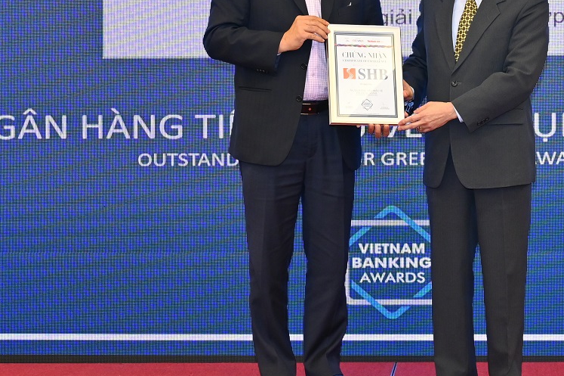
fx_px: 1660
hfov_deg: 19.2
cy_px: 89
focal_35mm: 106
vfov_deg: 12.9
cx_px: 399
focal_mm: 45
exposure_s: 1/100
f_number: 4.5
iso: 1250
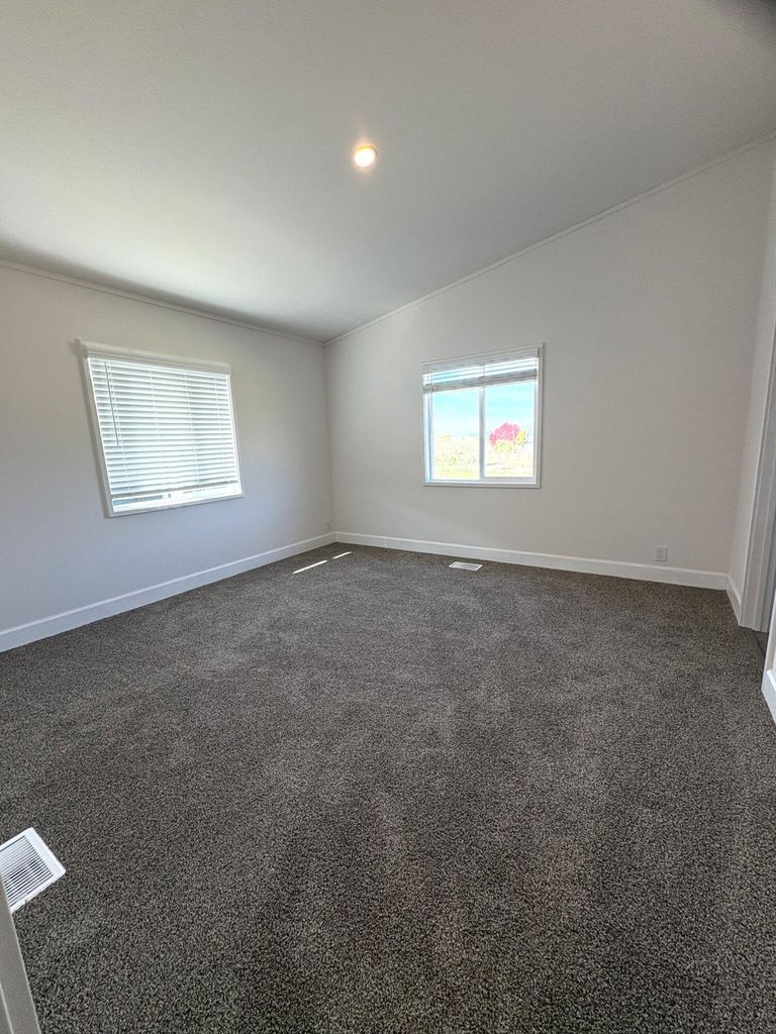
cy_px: 517
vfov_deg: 102.1
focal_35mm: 14
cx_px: 388
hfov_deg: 85.7
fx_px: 418
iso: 125
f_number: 2.2
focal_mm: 2.22
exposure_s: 1/120
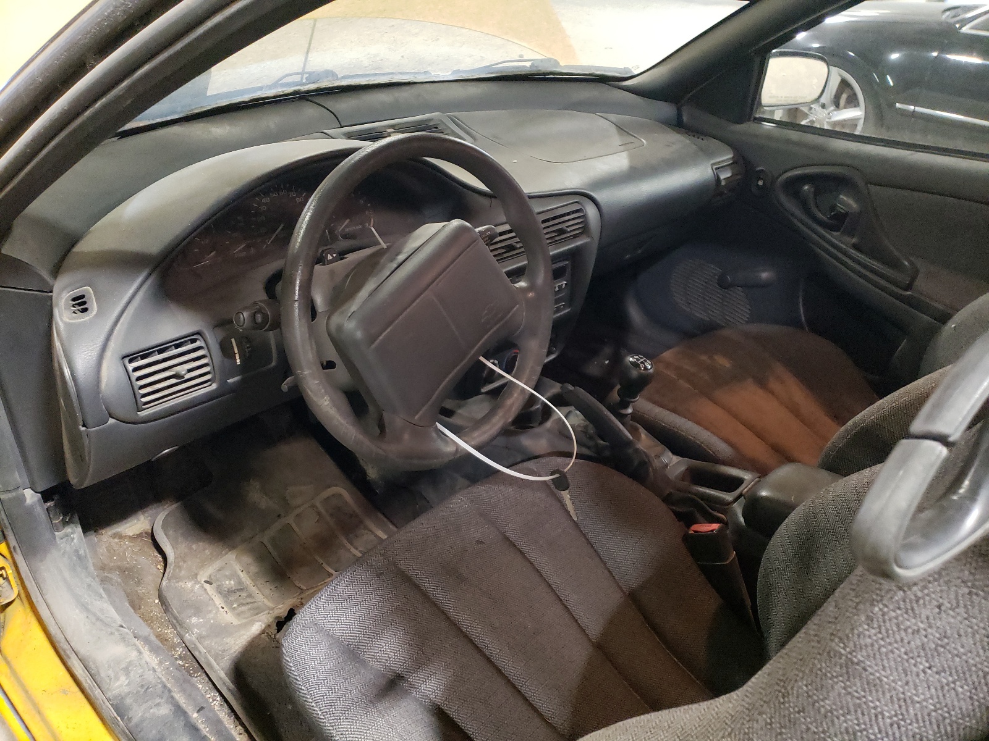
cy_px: 370
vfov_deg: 53.1
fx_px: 743
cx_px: 494
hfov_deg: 67.3
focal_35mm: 26
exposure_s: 1/24
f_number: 1.5
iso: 579
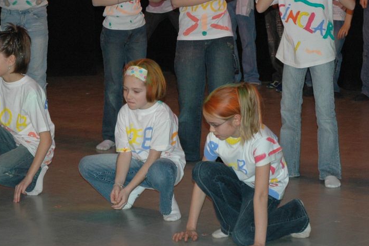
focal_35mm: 141
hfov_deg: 14.5
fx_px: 1445
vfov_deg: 9.7
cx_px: 170
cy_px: 27
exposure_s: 1/60
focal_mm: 44
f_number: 4.5
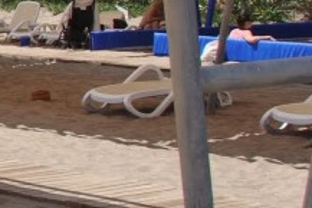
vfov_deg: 9.6
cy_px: 24
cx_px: -500
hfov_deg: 11.3
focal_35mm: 143
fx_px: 1240
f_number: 8
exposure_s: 1/250
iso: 100
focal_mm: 18
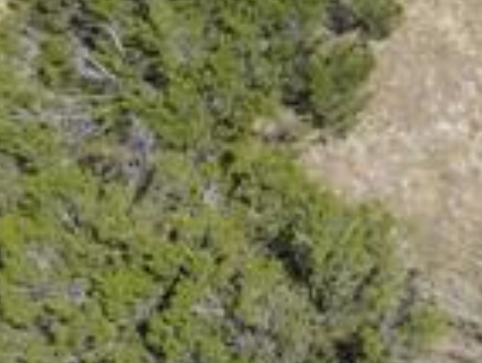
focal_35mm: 173
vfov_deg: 8.4
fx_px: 2413
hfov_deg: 11.0
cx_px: 733
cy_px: -163
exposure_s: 1/640
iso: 100
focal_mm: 4.5
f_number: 2.8
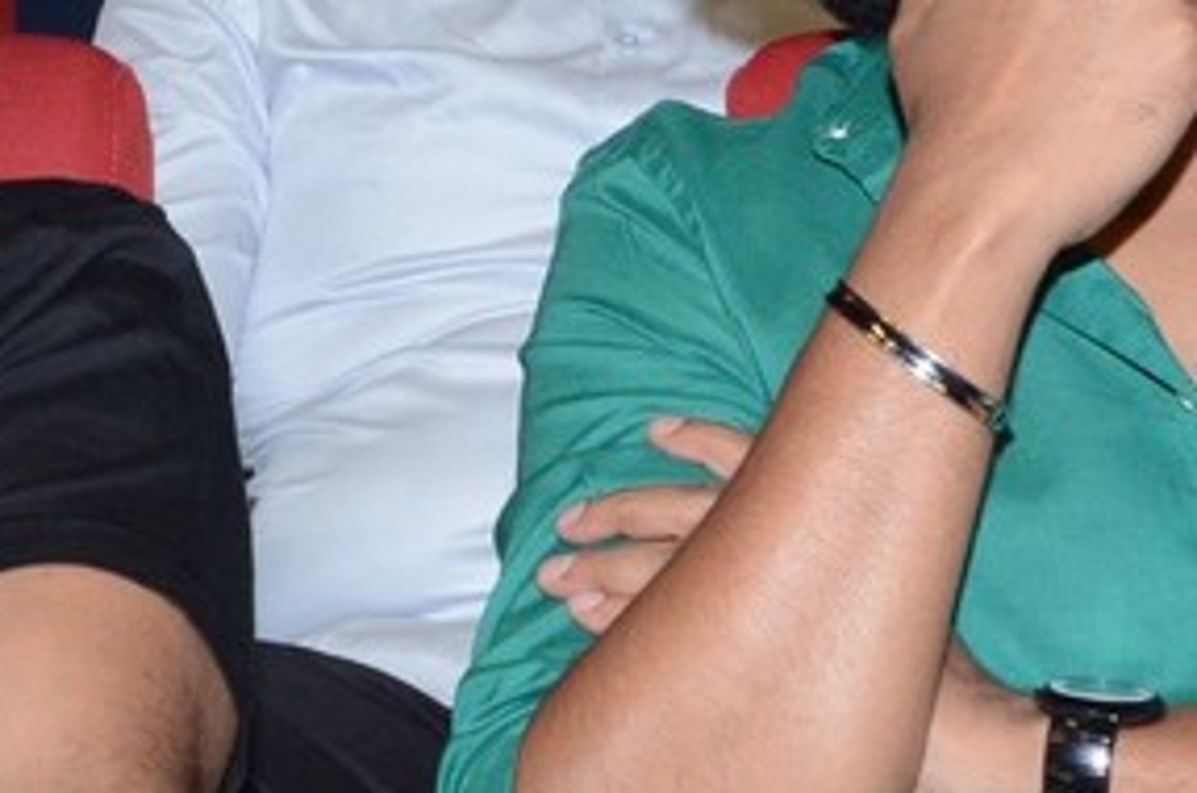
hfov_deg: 12.6
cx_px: 588
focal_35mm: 164
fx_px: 5441
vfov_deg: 8.3
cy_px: 501
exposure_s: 1/125
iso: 1250
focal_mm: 26
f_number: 13
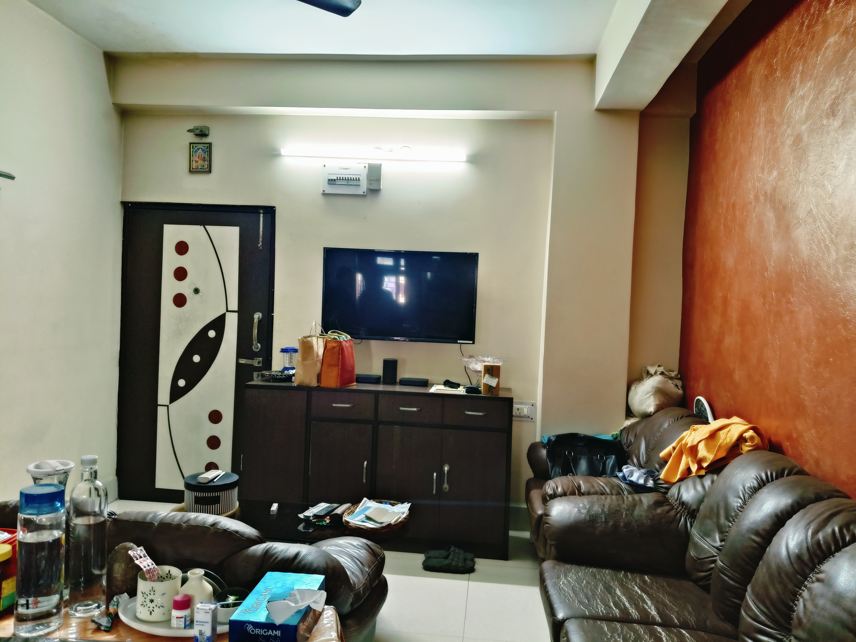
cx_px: 428
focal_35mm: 26
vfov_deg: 53.1
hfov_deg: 67.3
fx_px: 643
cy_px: 321
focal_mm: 4.84
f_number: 1.8
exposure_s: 1/50
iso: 400
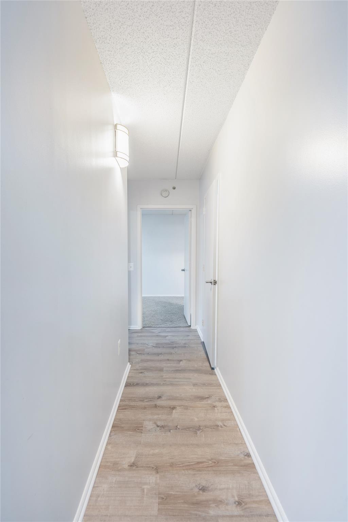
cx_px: 174
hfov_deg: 73.7
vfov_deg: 96.7
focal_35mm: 16
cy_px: 261
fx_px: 232
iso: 400
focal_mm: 16
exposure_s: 1/10
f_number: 8
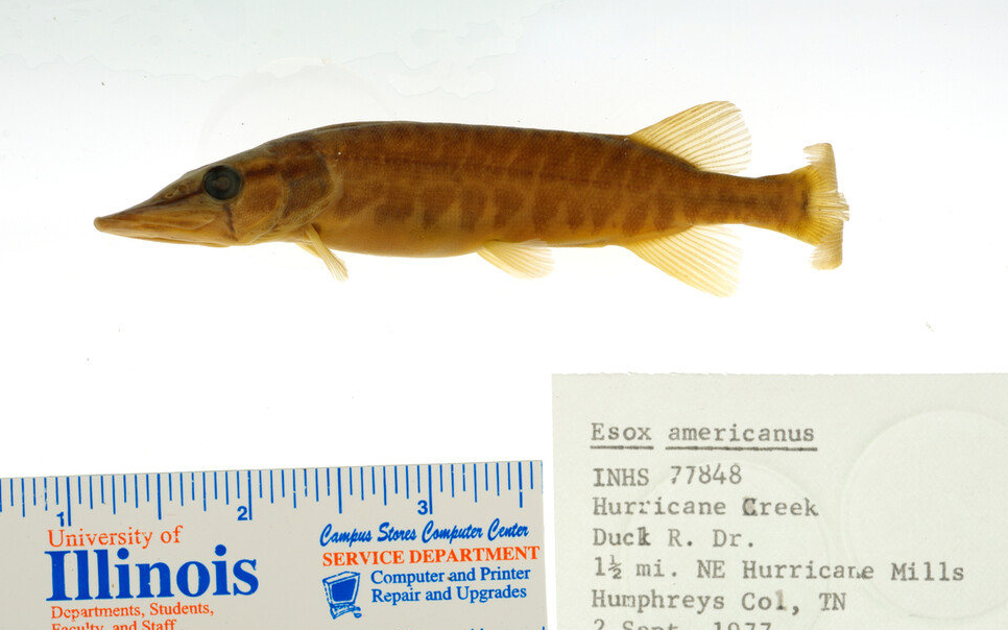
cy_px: 407
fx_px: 2088
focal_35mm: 76
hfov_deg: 27.1
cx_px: 494
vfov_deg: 17.1
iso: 100
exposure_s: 1/200
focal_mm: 60
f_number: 10
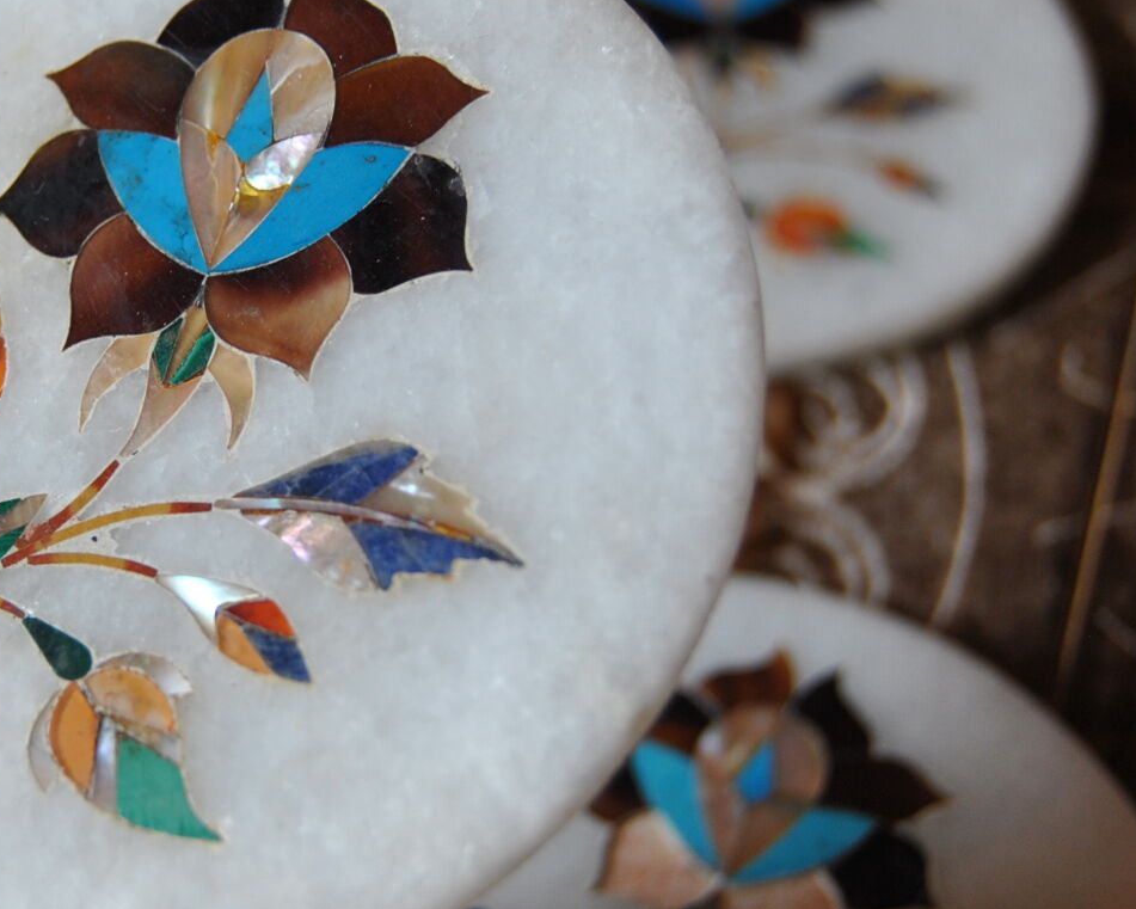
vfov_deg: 17.3
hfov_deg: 21.2
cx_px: 202
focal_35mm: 89
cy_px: 425
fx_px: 2991
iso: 200
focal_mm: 31
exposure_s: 1/80
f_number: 4.2
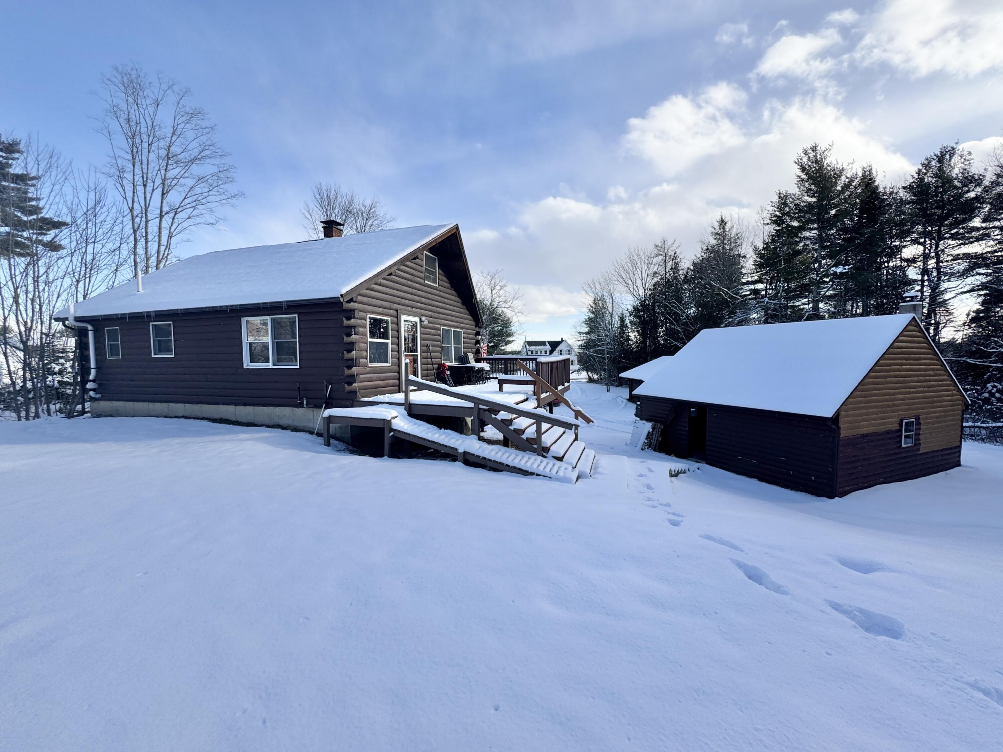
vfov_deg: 85.7
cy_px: 376
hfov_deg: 102.1
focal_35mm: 14
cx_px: 502
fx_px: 406
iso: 40
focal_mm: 2.22
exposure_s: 1/1110
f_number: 2.2
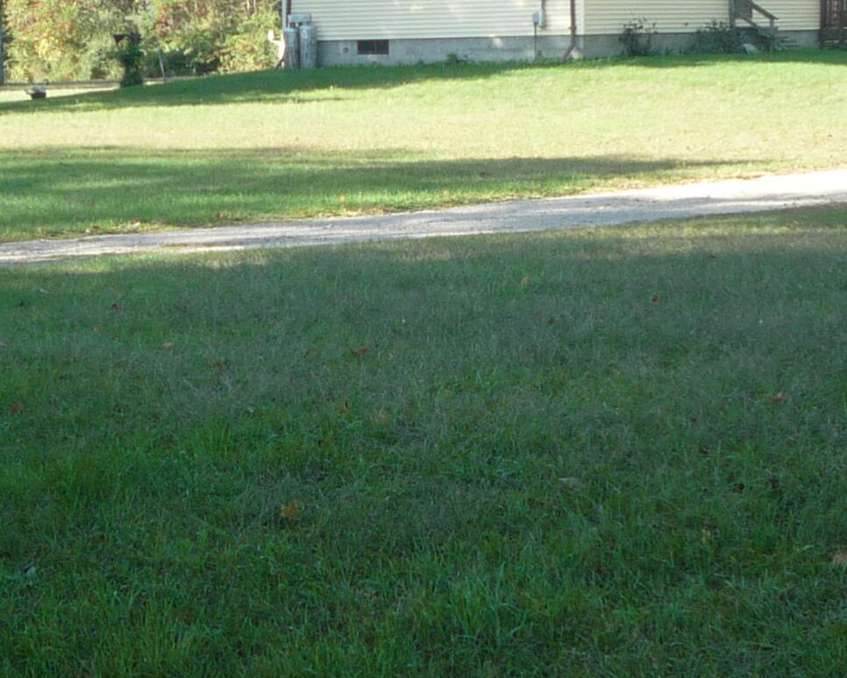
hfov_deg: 19.8
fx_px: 2432
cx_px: 403
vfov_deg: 15.9
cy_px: 298
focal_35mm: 97
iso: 100
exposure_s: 1/100
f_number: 4
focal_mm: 5.2
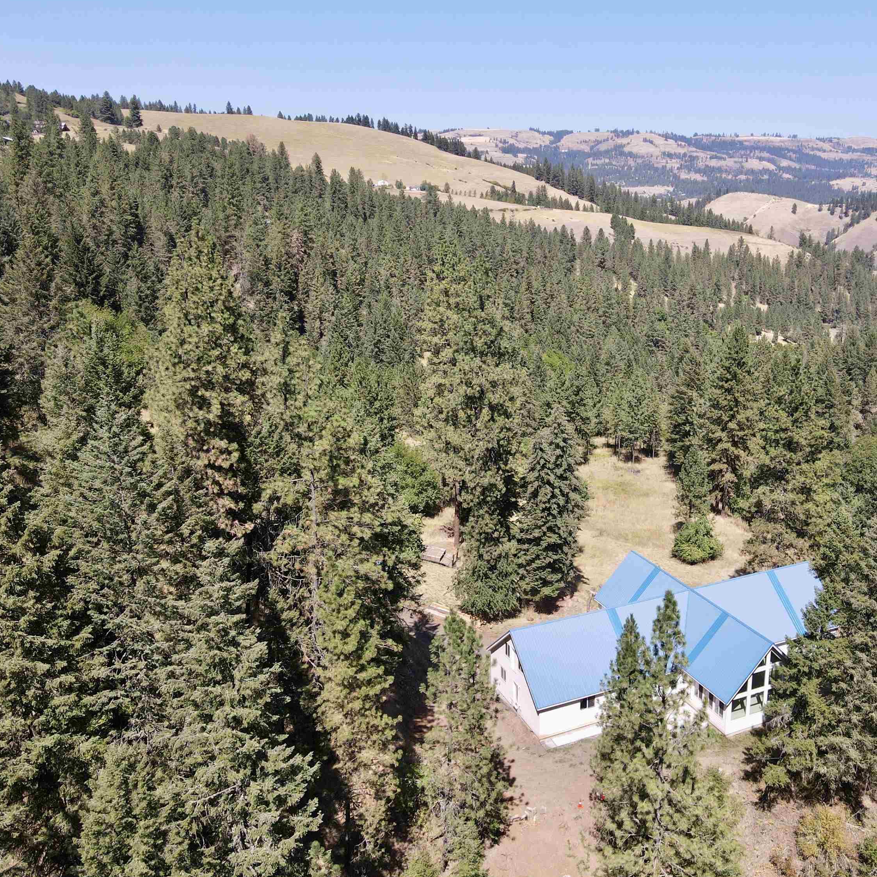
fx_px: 831
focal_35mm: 29
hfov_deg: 55.1
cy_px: 432
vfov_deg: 55.6
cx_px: 540
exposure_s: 1/500
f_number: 2.8
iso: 100
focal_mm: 4.5
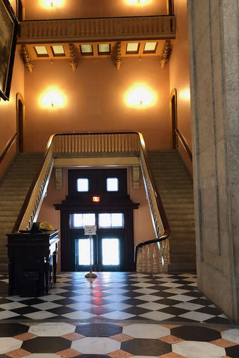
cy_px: 179
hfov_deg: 34.0
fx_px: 388
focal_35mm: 39
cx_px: 86
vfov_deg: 49.6
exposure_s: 1/11
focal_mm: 3.99
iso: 100
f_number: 1.8
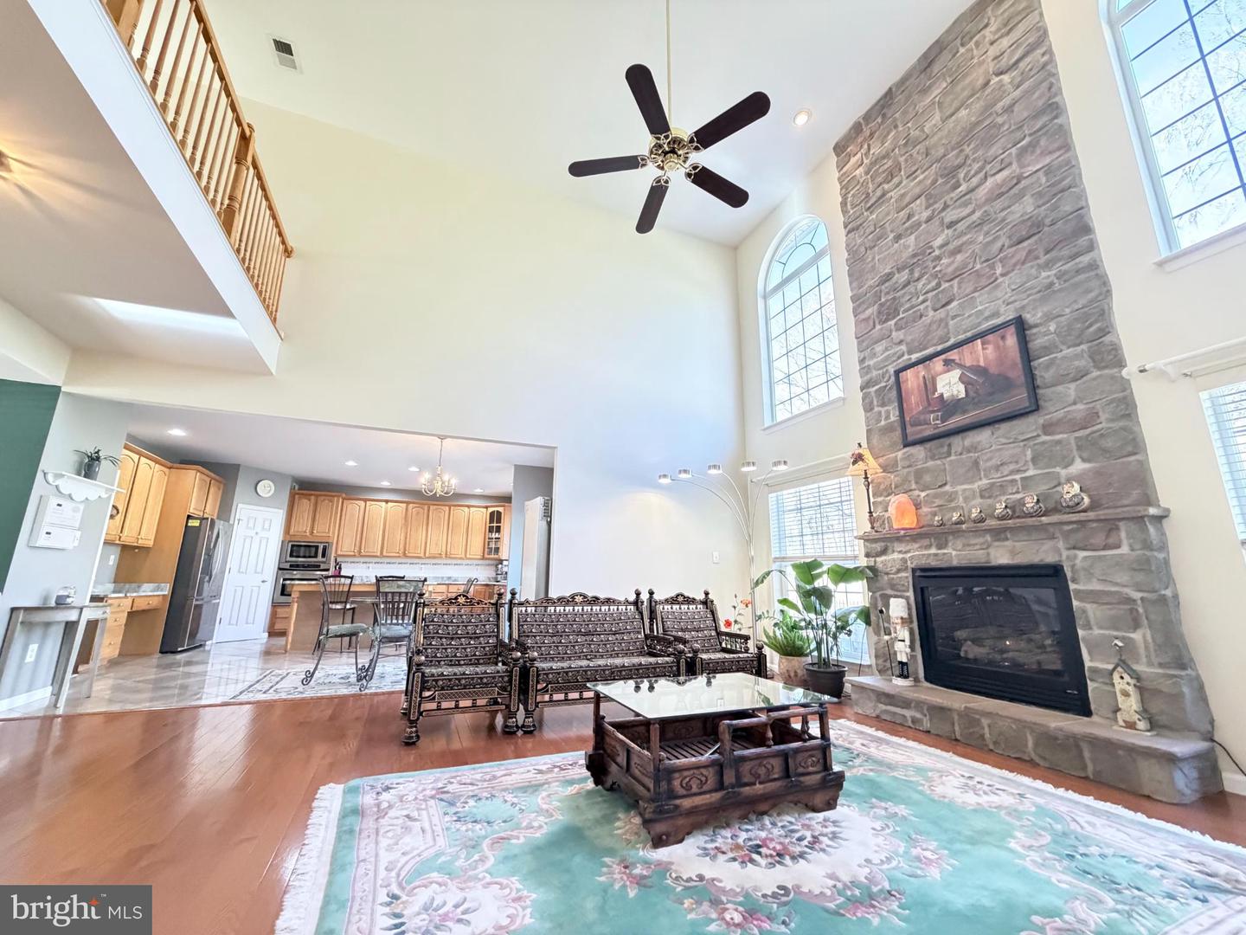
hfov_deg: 102.1
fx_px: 504
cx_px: 623
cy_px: 468
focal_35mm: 14
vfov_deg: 85.7
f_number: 2.2
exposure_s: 1/60
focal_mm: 2.22
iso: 640
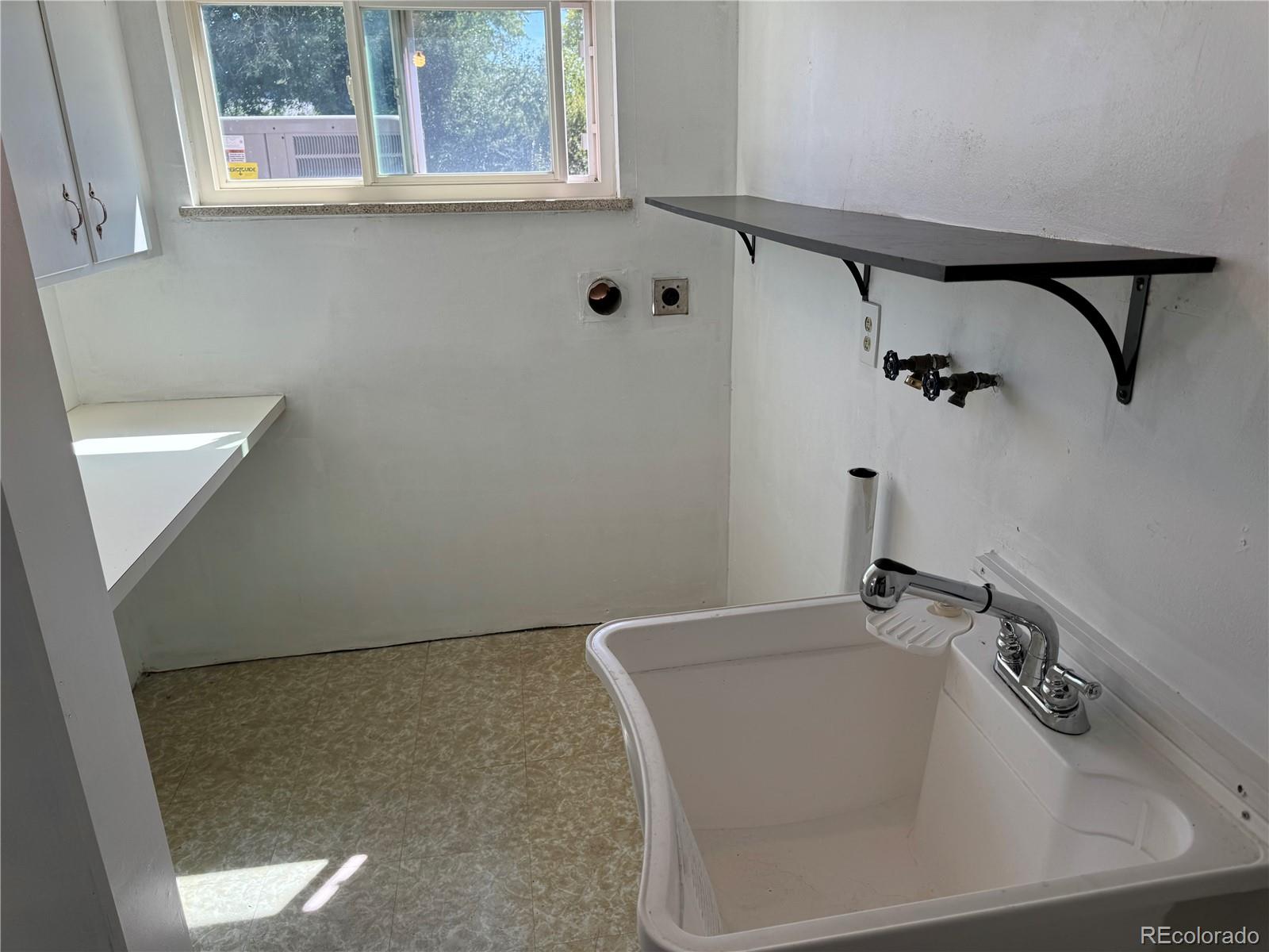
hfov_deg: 71.6
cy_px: 476
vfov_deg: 56.8
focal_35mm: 24
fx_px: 880
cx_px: 634
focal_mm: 6.76
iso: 80
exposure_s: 1/338
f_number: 1.78
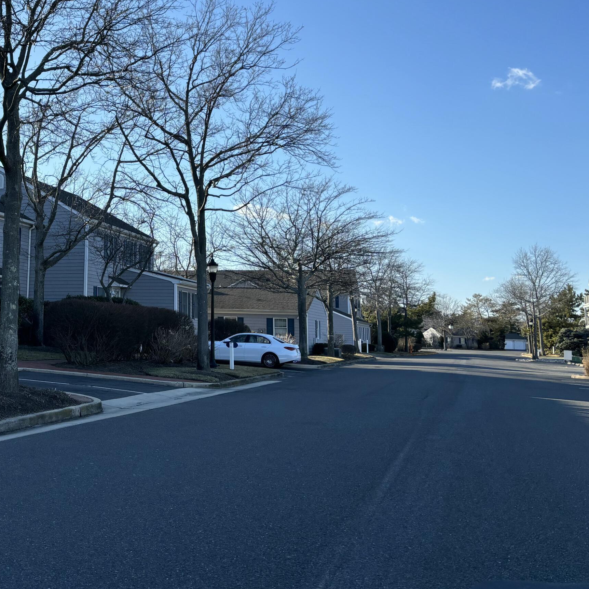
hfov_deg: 39.4
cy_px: 217
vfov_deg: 41.5
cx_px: 81
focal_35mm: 40
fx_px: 770
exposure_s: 1/1912
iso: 50
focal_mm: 5.96
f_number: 1.6
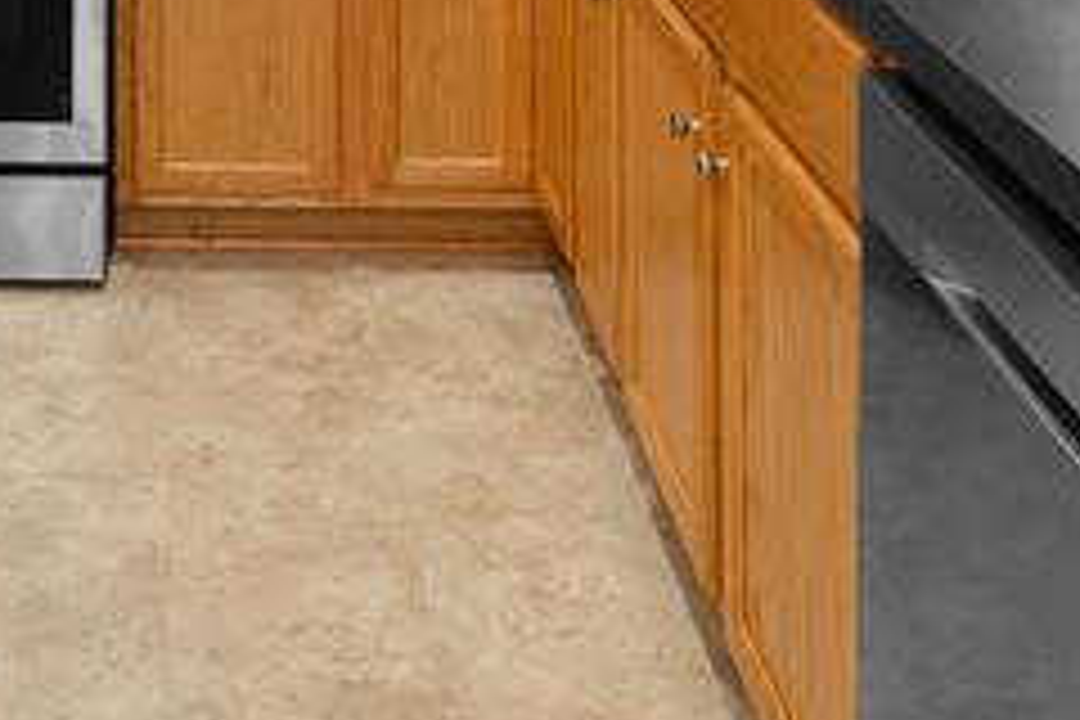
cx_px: 153
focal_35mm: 64
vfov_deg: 17.2
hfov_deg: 30.3
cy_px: -587
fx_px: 1920
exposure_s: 1.3
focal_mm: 15
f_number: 9
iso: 250
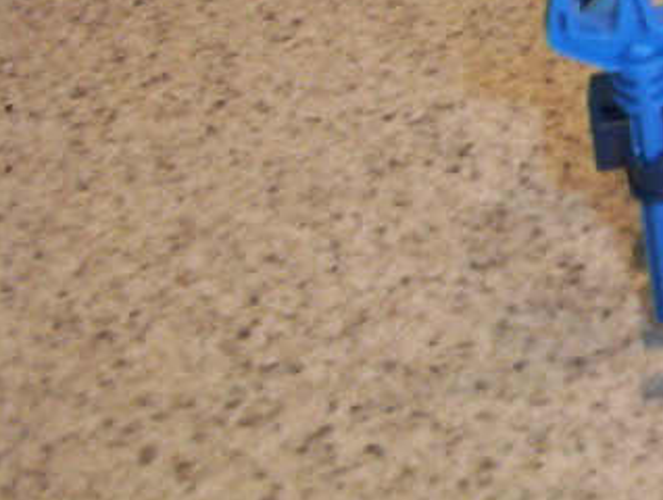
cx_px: 846
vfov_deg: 14.5
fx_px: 1920
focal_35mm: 100
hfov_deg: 18.3
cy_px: -69
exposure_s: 1/30
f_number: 4.5
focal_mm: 6
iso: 140
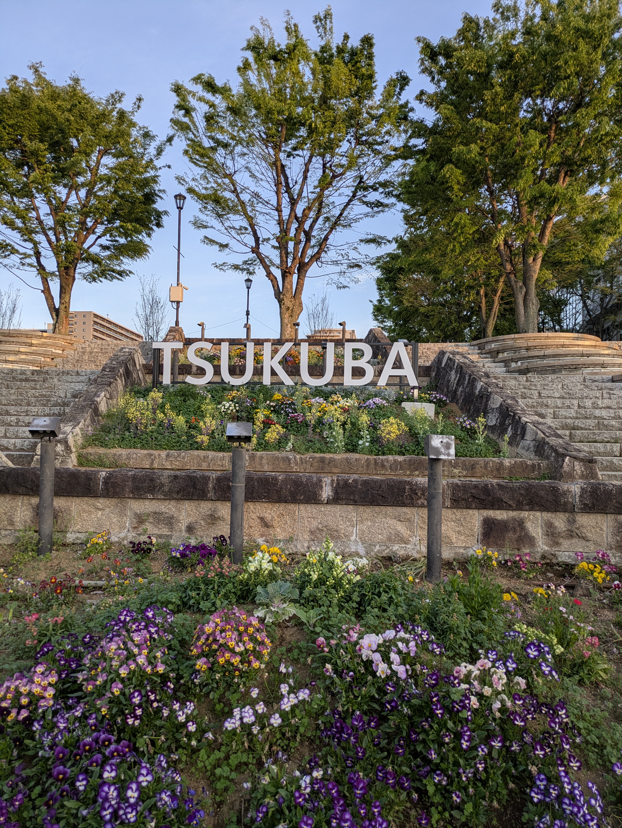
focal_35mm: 25
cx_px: 311
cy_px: 414
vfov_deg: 69.4
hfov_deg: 54.9
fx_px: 599
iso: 54
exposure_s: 1/294
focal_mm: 5.43
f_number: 1.89
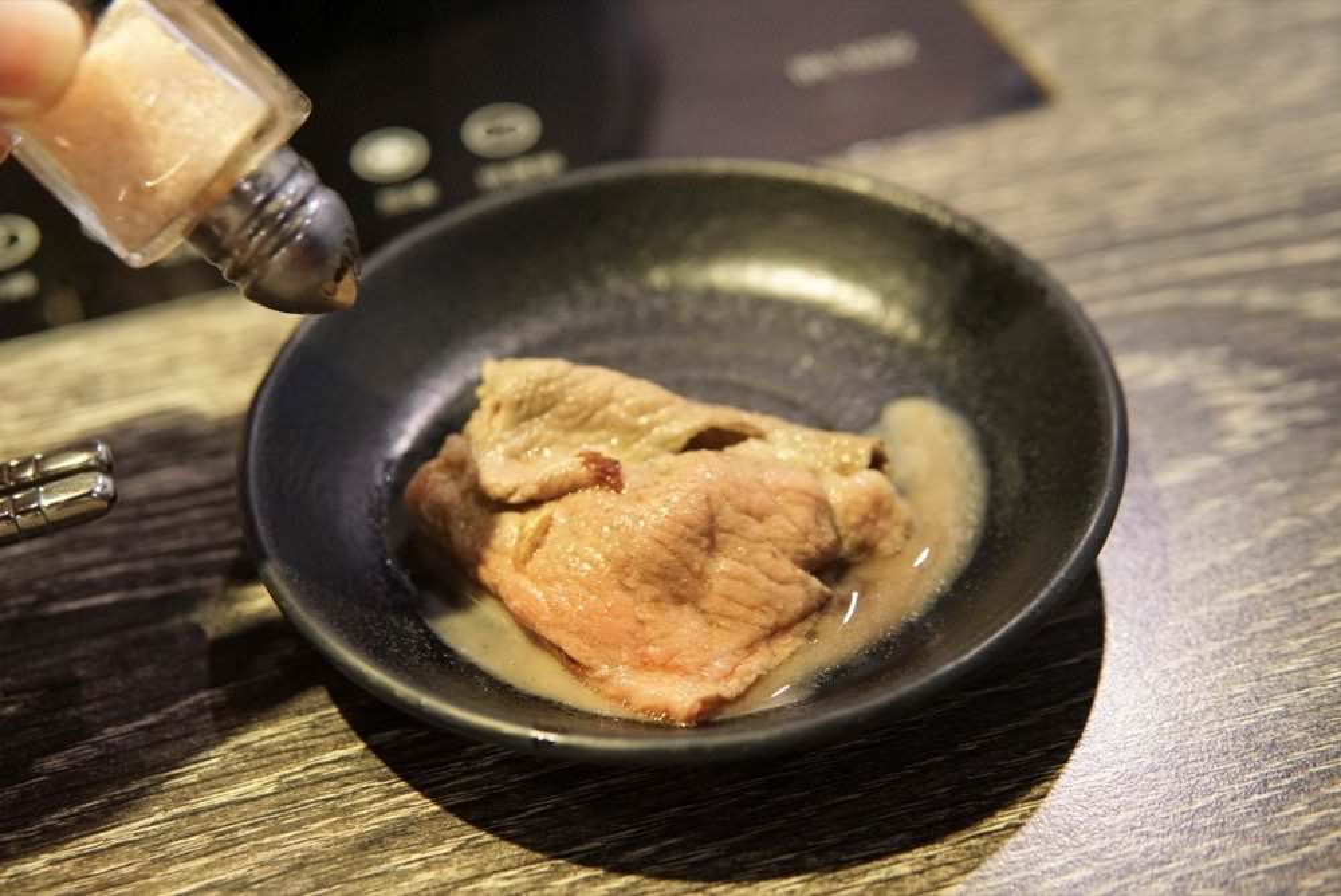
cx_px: 670
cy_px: 448
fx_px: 1677
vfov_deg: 29.9
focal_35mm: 45
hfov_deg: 43.6
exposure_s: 1/60
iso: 1600
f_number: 2.8
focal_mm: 30
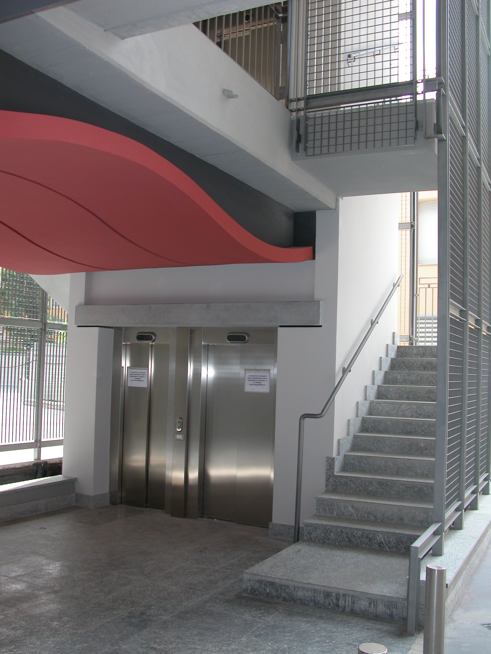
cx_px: 246
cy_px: 327
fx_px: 643
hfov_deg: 41.8
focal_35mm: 34
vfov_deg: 54.0
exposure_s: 1/93.9
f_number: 3.5
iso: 100
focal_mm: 8.9
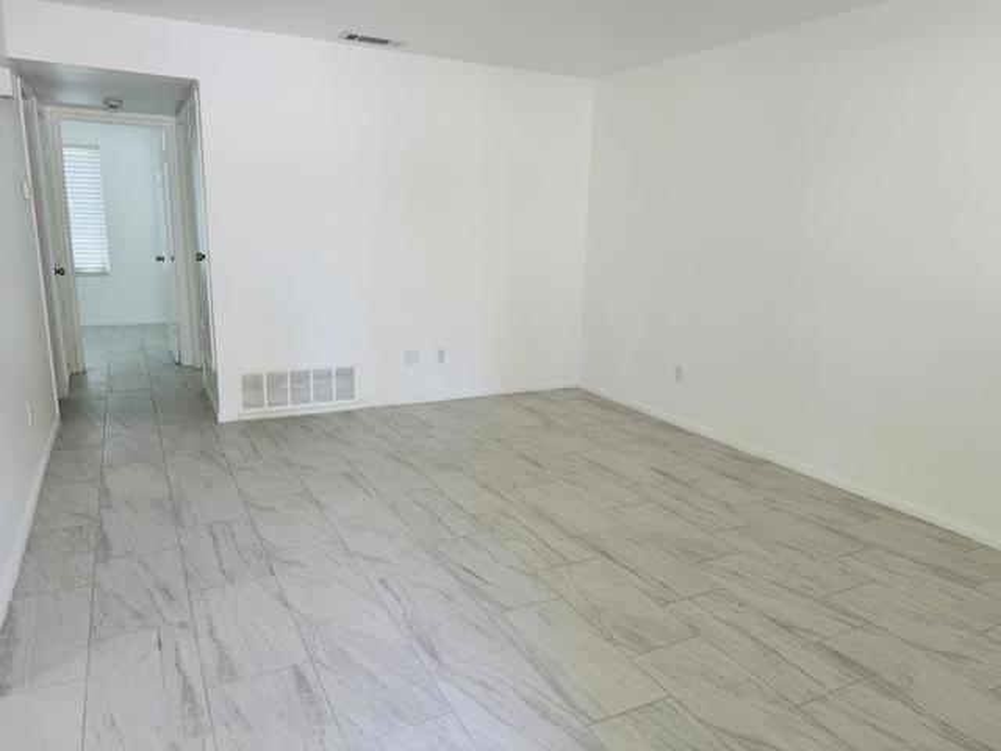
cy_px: 376
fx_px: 694
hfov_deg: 71.6
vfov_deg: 56.8
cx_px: 500
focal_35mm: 24
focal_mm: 6.76
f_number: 1.78
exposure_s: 1/120
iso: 80
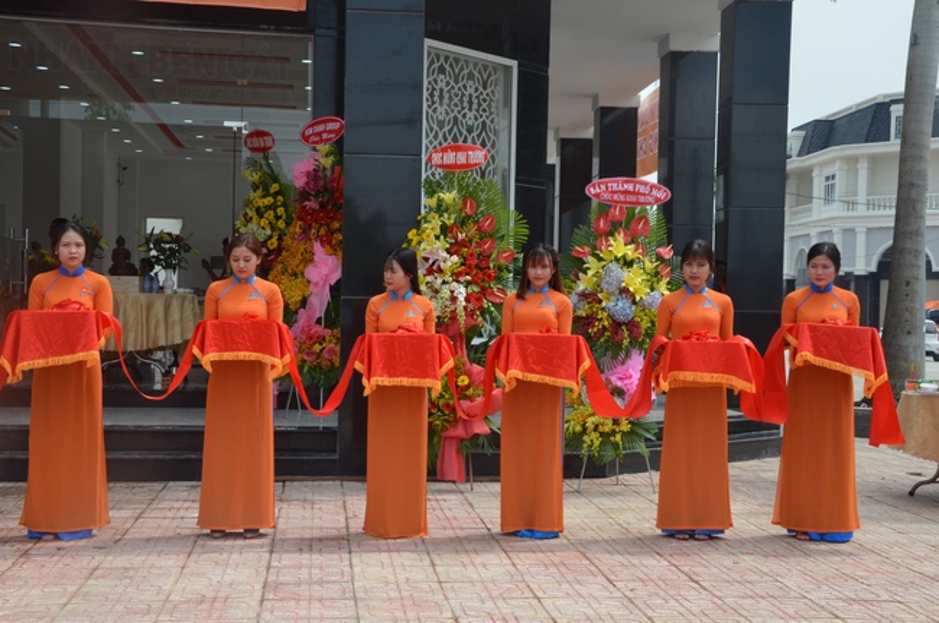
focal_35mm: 57
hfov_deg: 35.1
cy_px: 312
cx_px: 470
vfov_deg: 23.7
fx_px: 1484
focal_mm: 38
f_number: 14
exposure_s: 1/800
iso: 1000
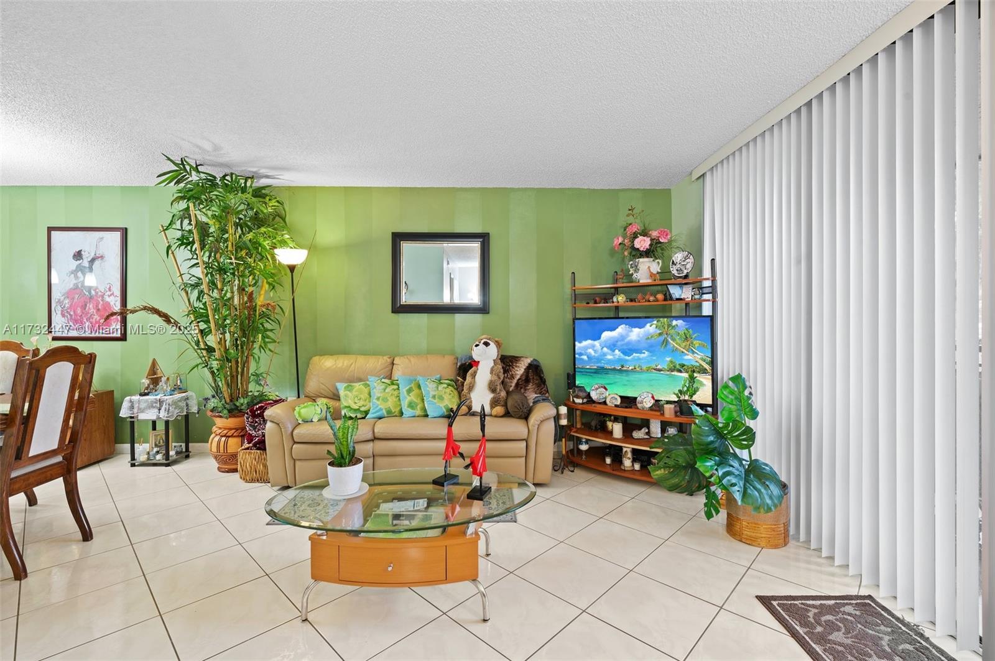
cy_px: 330
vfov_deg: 73.6
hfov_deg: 96.8
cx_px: 498
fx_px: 442
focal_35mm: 16
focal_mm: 16
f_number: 8
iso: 200
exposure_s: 2
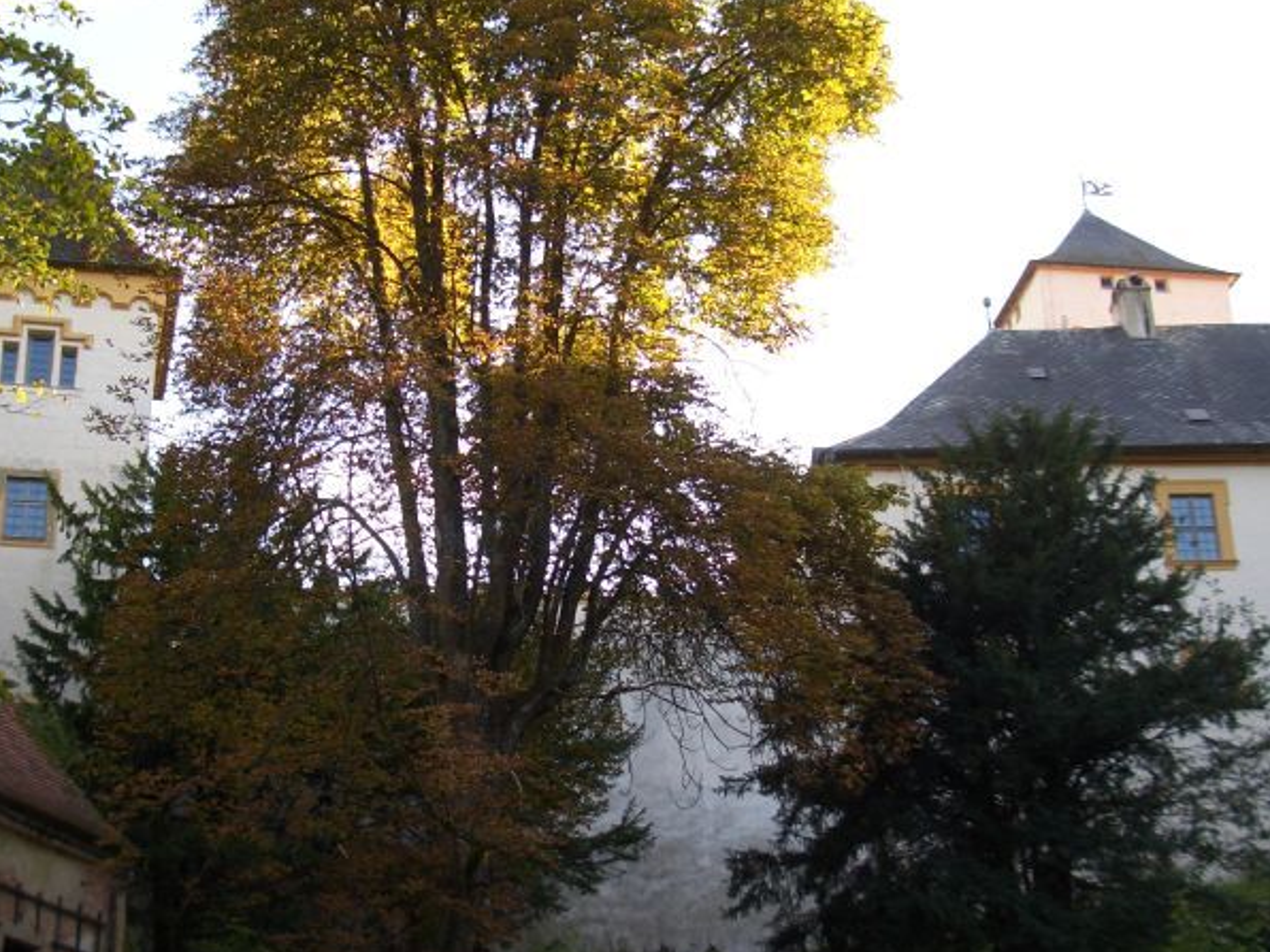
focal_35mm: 55
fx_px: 2018
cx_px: 524
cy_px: 526
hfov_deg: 34.8
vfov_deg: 26.5
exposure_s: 1/125
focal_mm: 6.8
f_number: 2.8
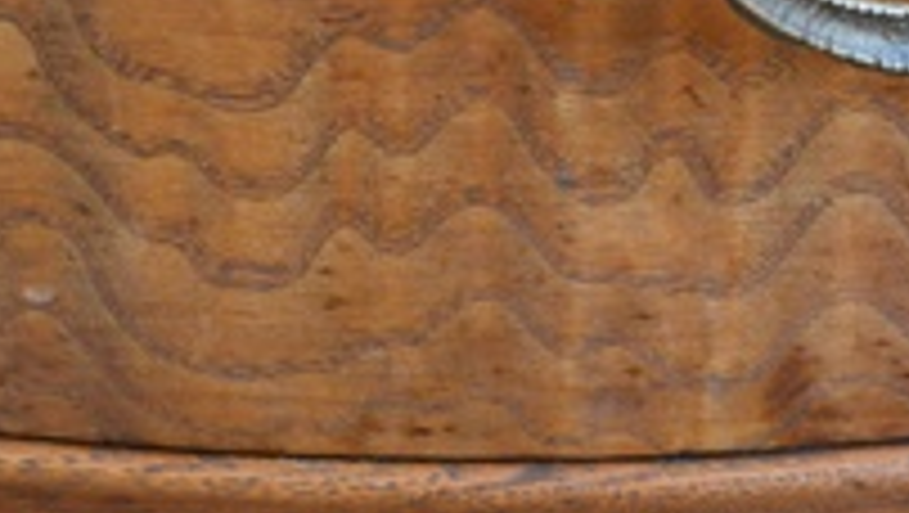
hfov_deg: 8.3
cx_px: 1008
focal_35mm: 257
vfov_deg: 4.7
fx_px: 6189
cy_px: -166
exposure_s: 1/30
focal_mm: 55
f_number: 5.6
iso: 2000
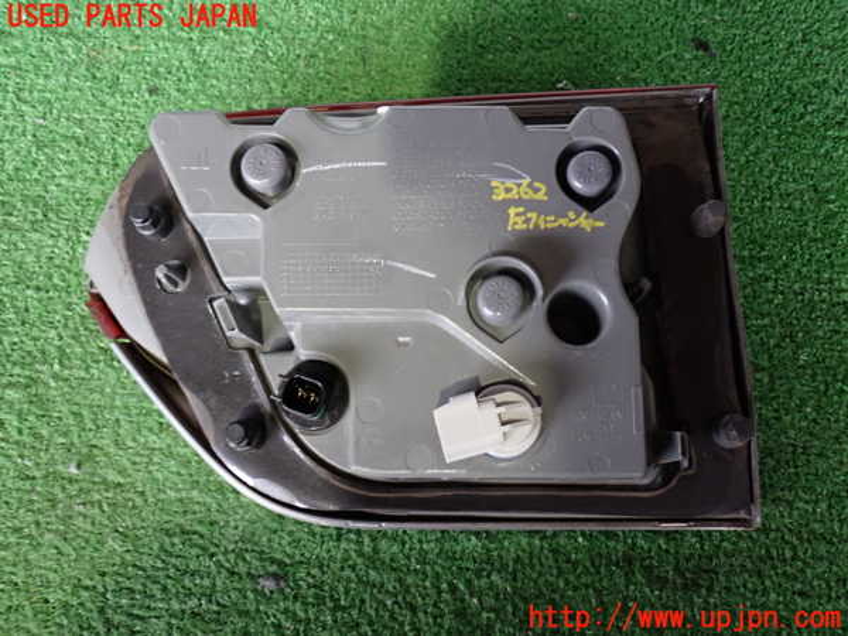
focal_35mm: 32
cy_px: 318
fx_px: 784
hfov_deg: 56.8
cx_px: 424
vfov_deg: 44.2
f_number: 2.4
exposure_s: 1/30
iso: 400
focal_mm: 5.79
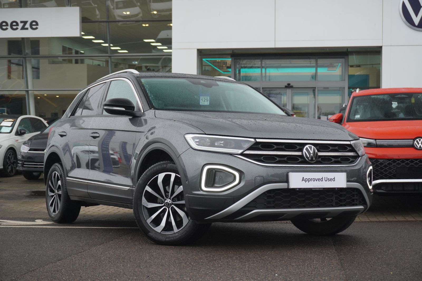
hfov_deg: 34.2
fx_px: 685
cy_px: 140
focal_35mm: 58
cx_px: 211
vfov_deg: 23.1
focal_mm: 39
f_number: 5.6
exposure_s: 1/160
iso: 640
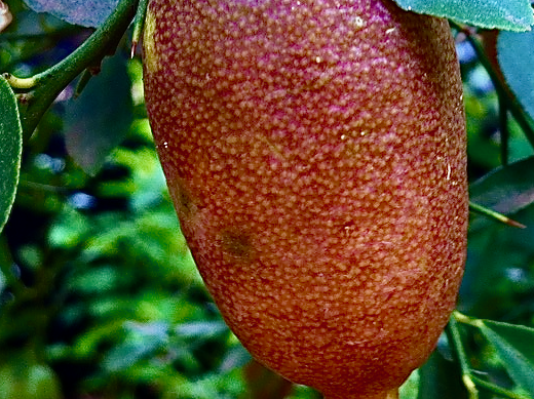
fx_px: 1063
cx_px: 374
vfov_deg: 21.3
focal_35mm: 69
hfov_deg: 27.9
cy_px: 194
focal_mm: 3.85
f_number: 2.8
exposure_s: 1/24
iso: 80
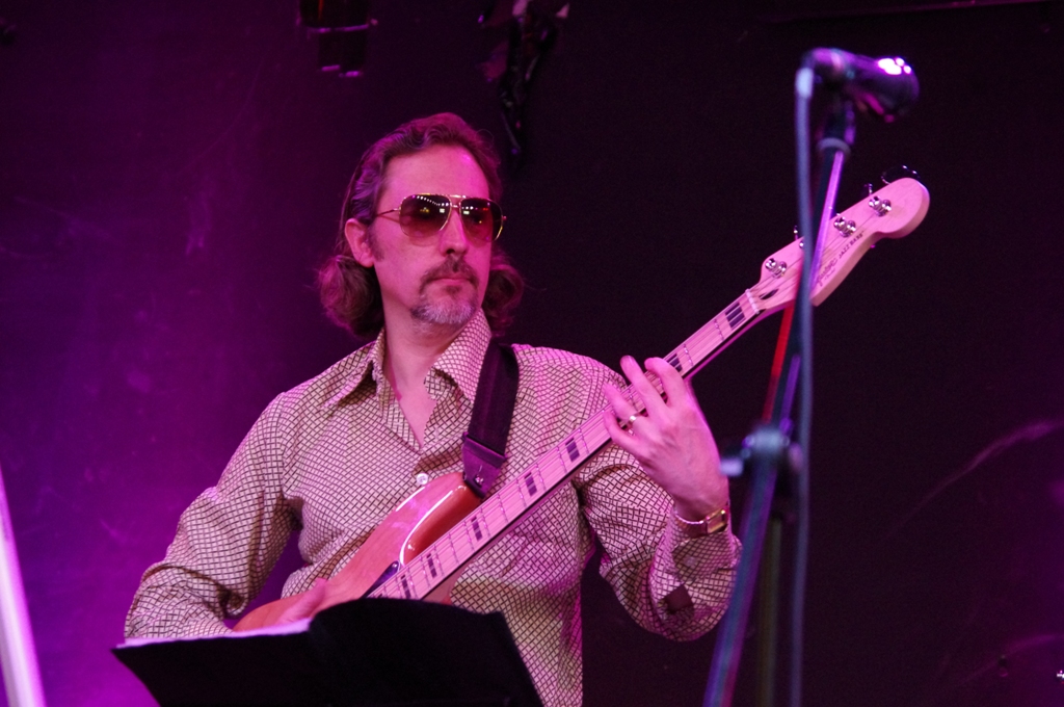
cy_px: 354
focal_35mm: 132
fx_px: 3896
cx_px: 532
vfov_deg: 10.4
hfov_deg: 15.5
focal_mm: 87.5
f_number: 4.5
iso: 2500
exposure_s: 1/30
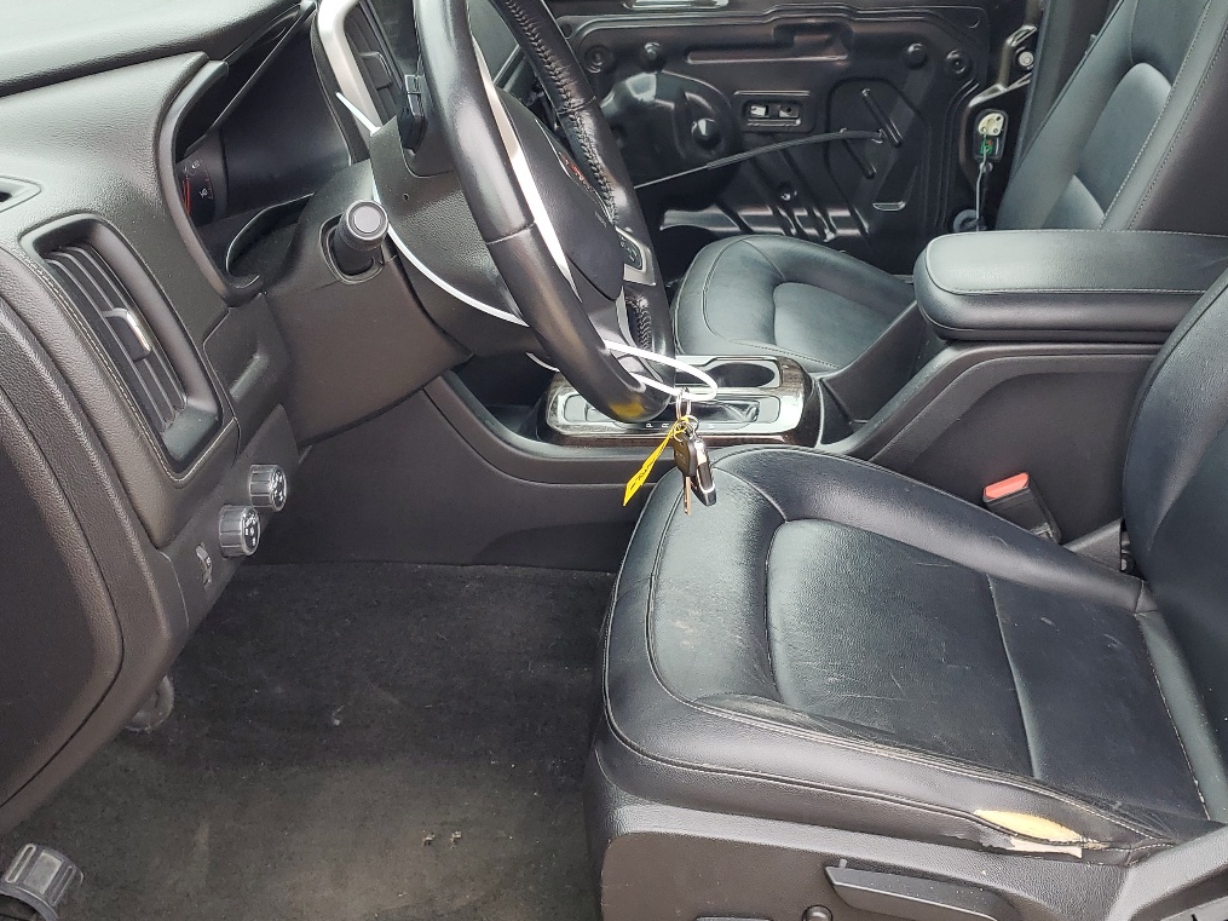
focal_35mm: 41
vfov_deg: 35.0
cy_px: 361
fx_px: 1454
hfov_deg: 45.6
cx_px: 703
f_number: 1.5
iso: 50
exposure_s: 1/159
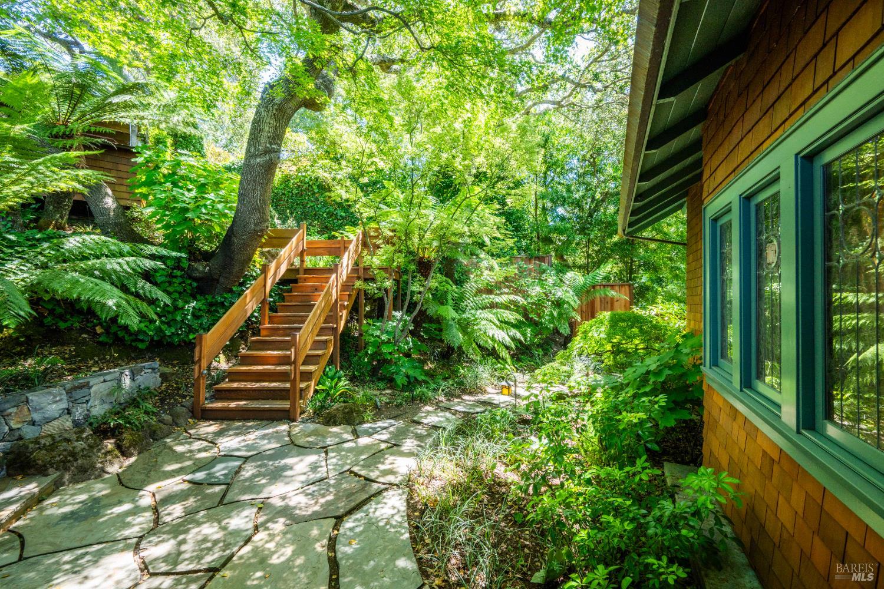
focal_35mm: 14
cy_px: 294
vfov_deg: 81.2
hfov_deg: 104.3
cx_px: 442
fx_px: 344
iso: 250
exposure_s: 1/25
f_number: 9
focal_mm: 14
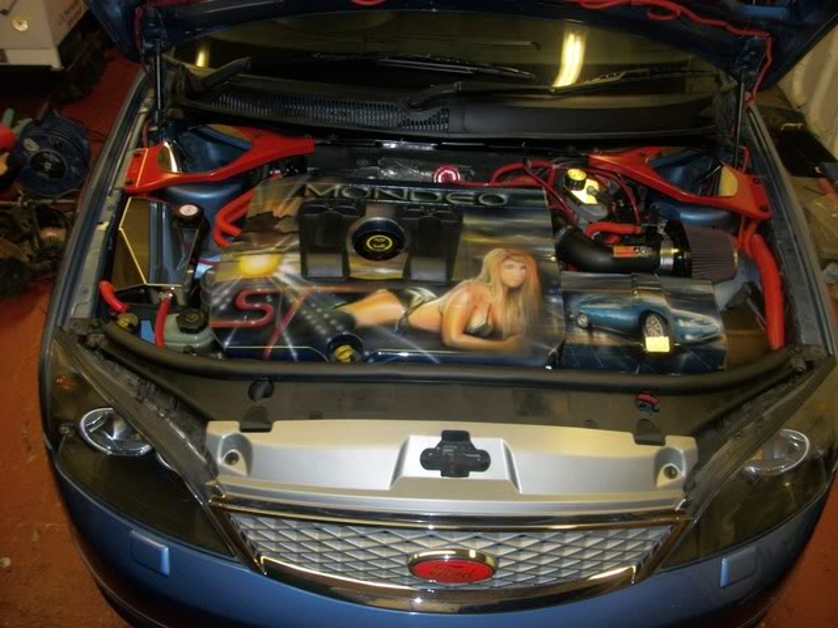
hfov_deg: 56.8
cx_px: 419
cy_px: 314
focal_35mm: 32
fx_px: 775
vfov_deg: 44.2
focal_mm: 5.7
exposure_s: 1/30
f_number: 2.9
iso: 160
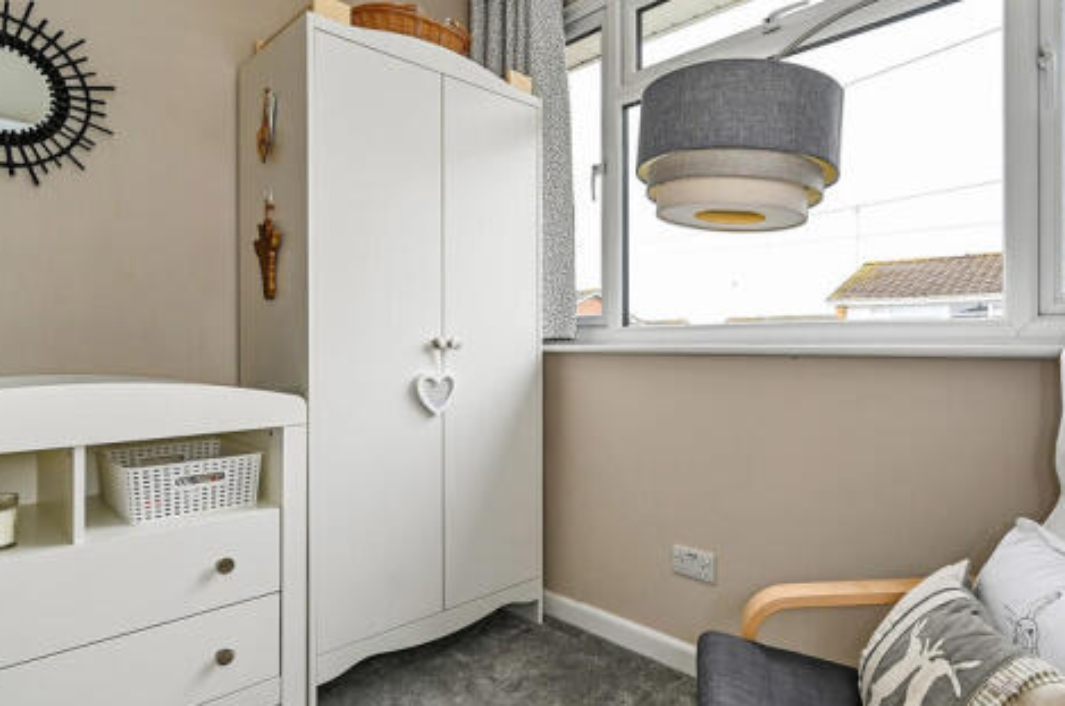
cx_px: 584
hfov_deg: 81.1
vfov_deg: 59.3
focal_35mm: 21
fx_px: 620
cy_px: 368
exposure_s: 1/60
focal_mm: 15
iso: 400
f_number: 7.1
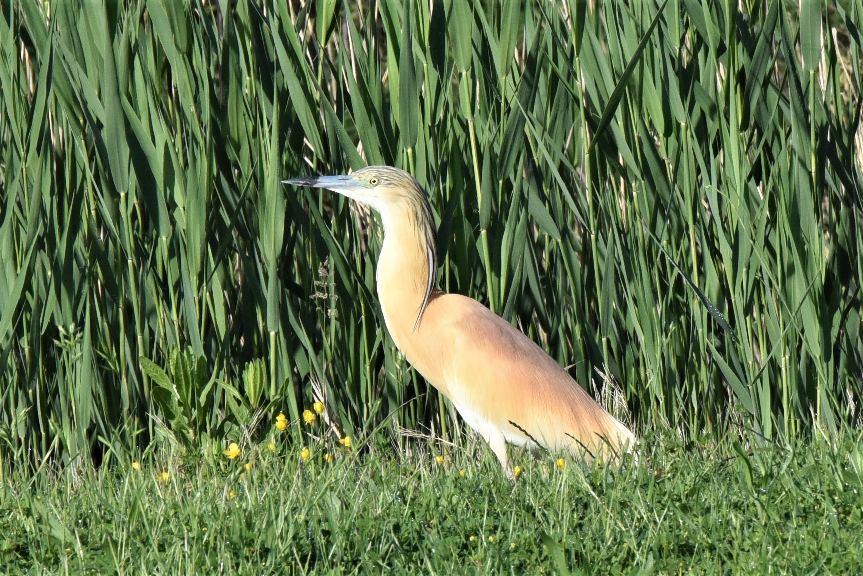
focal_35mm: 600
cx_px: 432
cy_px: 288
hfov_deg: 3.4
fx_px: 14389
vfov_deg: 2.3
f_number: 20
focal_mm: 600
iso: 2000
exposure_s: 1/1000
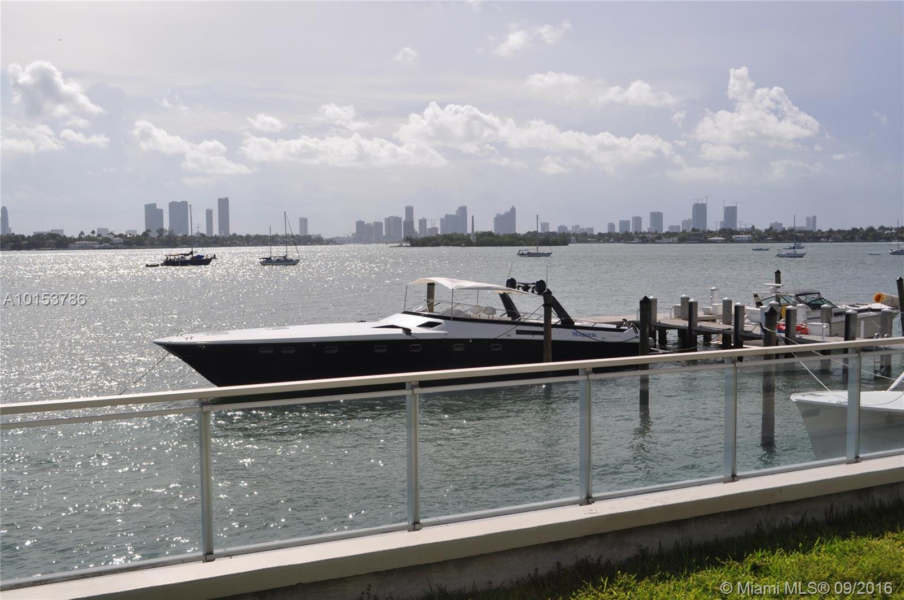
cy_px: 300
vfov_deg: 34.1
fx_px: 978
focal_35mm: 39
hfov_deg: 49.6
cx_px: 452
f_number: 11
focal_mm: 26
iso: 200
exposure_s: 1/500
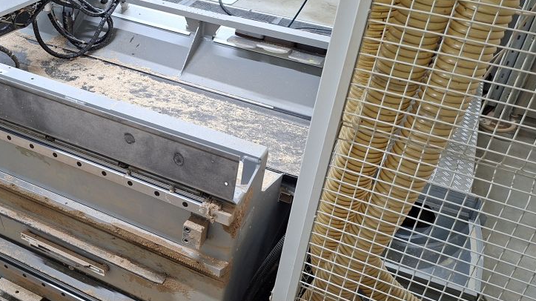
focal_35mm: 37
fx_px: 526
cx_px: 162
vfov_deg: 31.9
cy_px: 128
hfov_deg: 52.6
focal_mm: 5.54
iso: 200
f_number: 1.8
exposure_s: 1/50
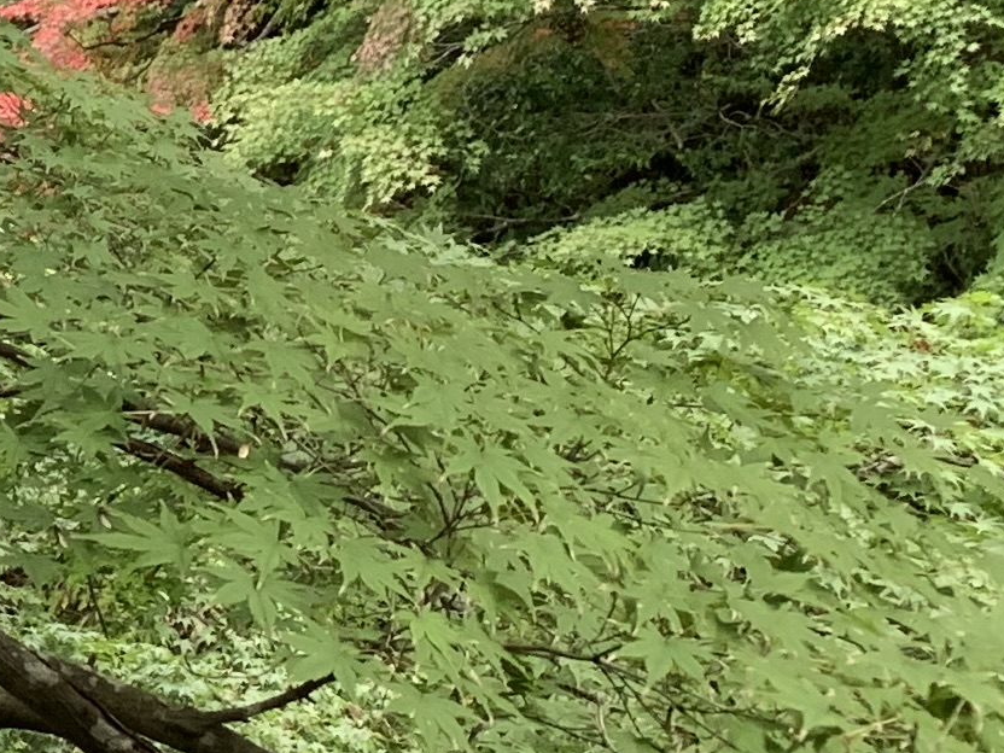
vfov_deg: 11.8
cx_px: -1037
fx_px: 3654
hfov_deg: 13.3
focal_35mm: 126
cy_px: 361
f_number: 1.8
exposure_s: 1/65
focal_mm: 4.25
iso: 100
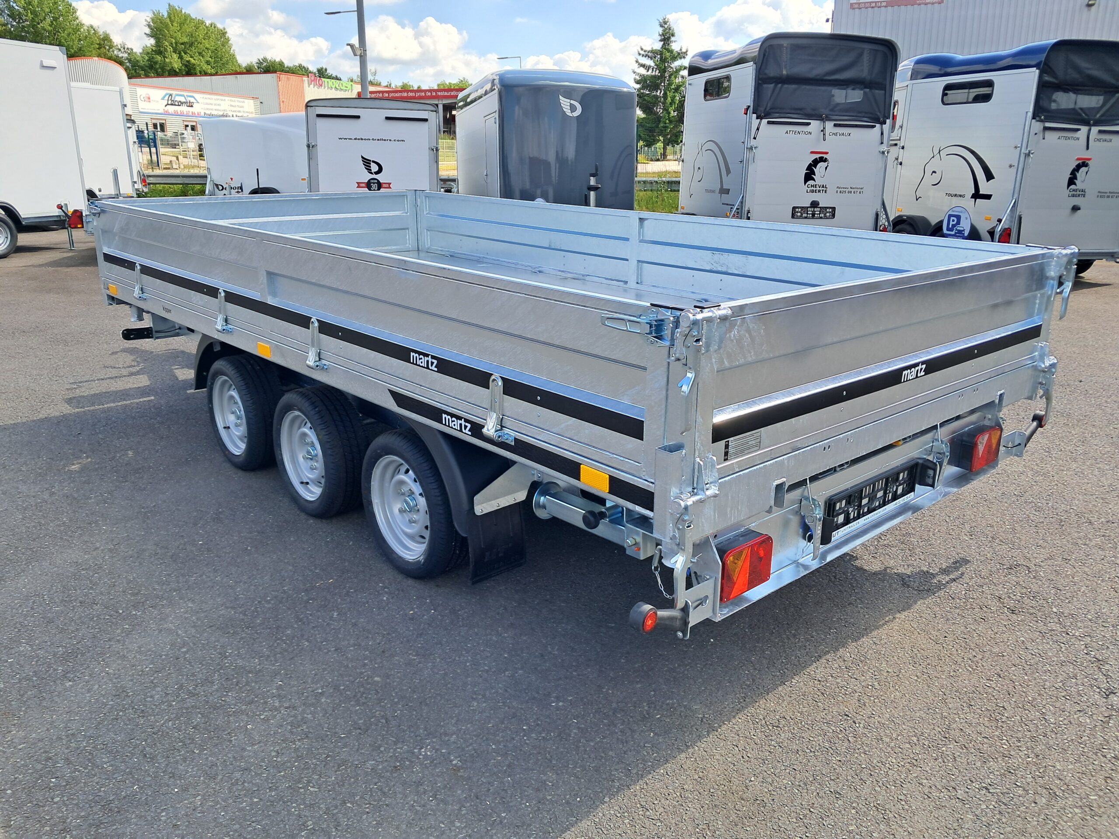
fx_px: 873
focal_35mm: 27
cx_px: 560
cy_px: 420
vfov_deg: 51.4
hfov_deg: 65.3
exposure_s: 1/359
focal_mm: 4
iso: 50
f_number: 1.8
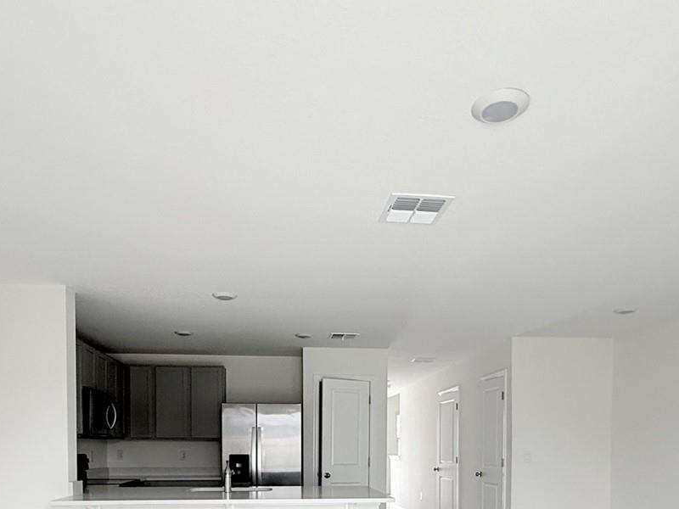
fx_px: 549
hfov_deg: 63.4
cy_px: 461
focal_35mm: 28
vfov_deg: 45.0
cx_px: 327
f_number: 2.2
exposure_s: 1/99
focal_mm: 2.22
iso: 160
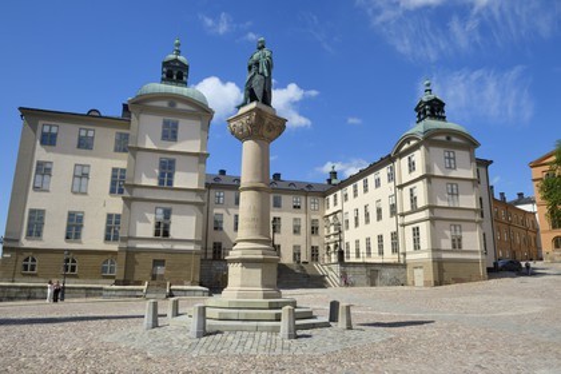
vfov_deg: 49.6
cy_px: 187
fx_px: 405
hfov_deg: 69.4
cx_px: 280
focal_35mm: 26
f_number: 16
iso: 200
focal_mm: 26
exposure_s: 1/250
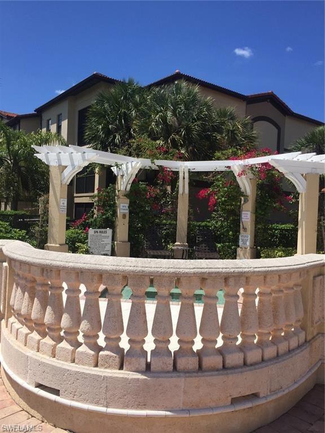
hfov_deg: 48.2
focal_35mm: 29
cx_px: 162
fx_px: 363
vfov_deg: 61.7
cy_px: 216
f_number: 2.2
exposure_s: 1/3049
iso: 32
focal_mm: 4.15
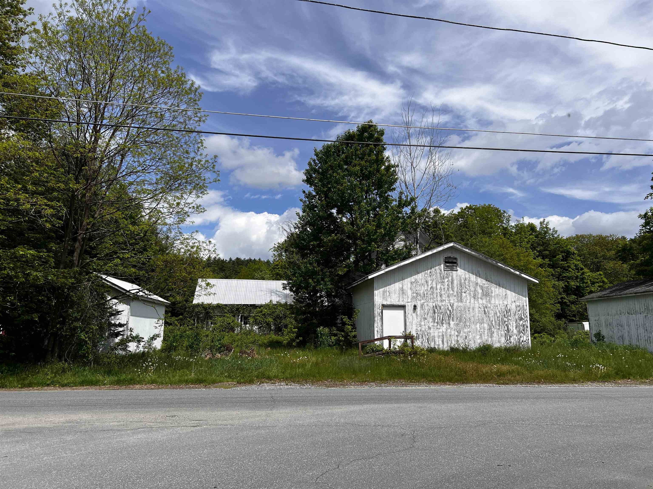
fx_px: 490
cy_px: 244
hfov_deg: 67.3
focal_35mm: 26
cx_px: 326
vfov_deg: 53.1
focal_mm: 5.7
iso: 50
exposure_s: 1/7463
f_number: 1.5
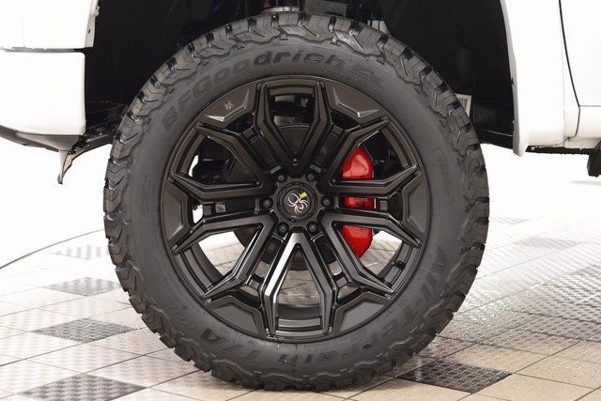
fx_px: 1252
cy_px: 200
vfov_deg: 18.2
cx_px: 300
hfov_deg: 27.0
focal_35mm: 75
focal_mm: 50
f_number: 4
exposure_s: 1/60
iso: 1600
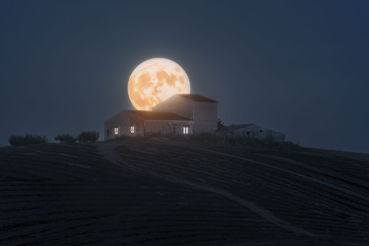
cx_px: 184
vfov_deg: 3.4
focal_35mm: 400
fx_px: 4100
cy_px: 123
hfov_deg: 5.2
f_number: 6.3
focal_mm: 400
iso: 400
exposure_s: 8
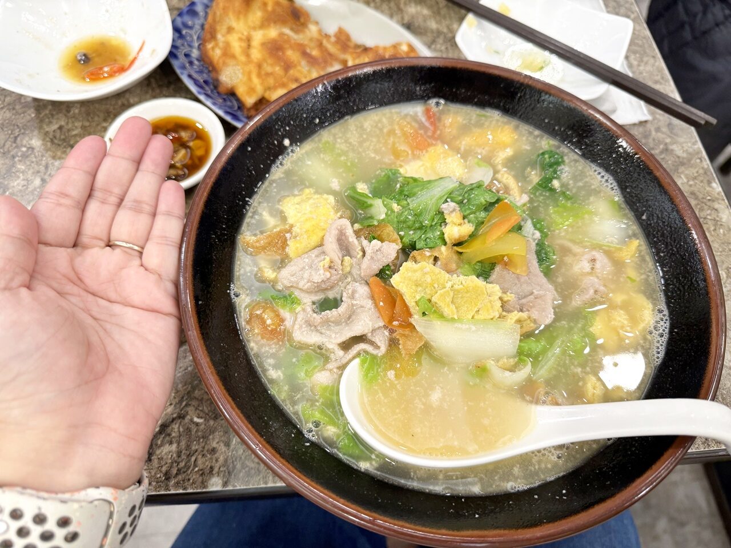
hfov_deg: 71.6
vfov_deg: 56.8
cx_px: 366
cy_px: 274
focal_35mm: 24
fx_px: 507
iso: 160
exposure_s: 1/60
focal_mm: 6.76
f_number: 1.78
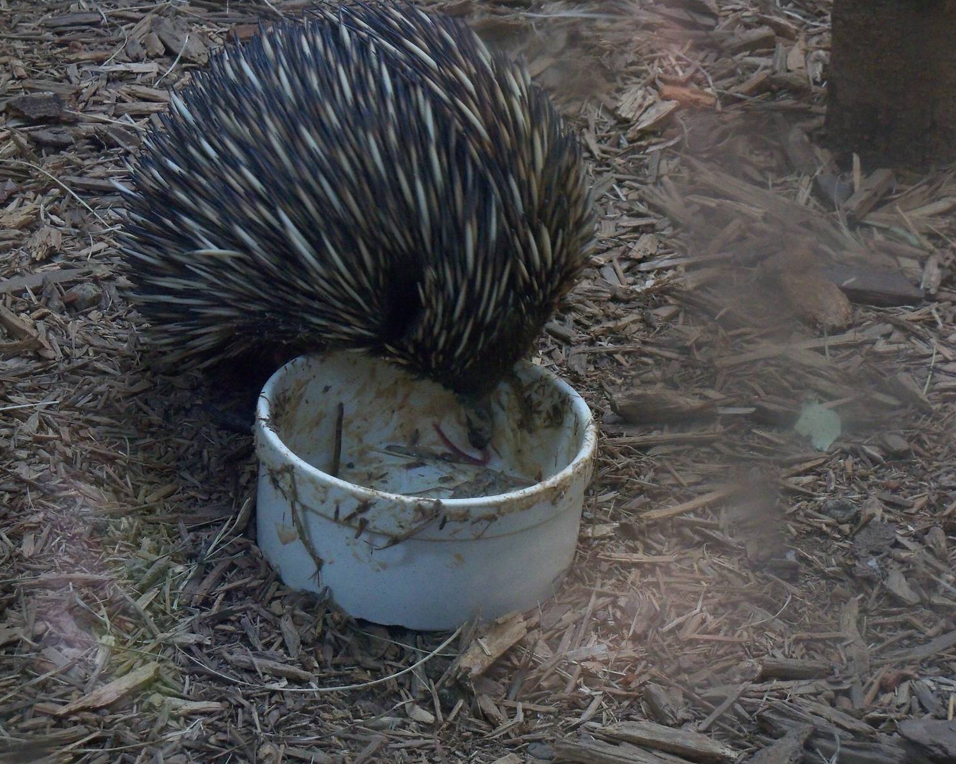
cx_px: 451
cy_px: 382
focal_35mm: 96
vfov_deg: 16.0
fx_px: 2716
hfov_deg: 20.0
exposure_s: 1/125
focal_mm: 16.3
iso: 400
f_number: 4.2
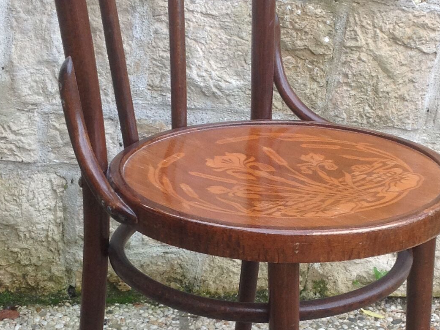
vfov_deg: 16.9
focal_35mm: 87
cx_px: 243
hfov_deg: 22.5
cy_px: 230
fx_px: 1106
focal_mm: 4.28
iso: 50
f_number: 2.4
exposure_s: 1/157
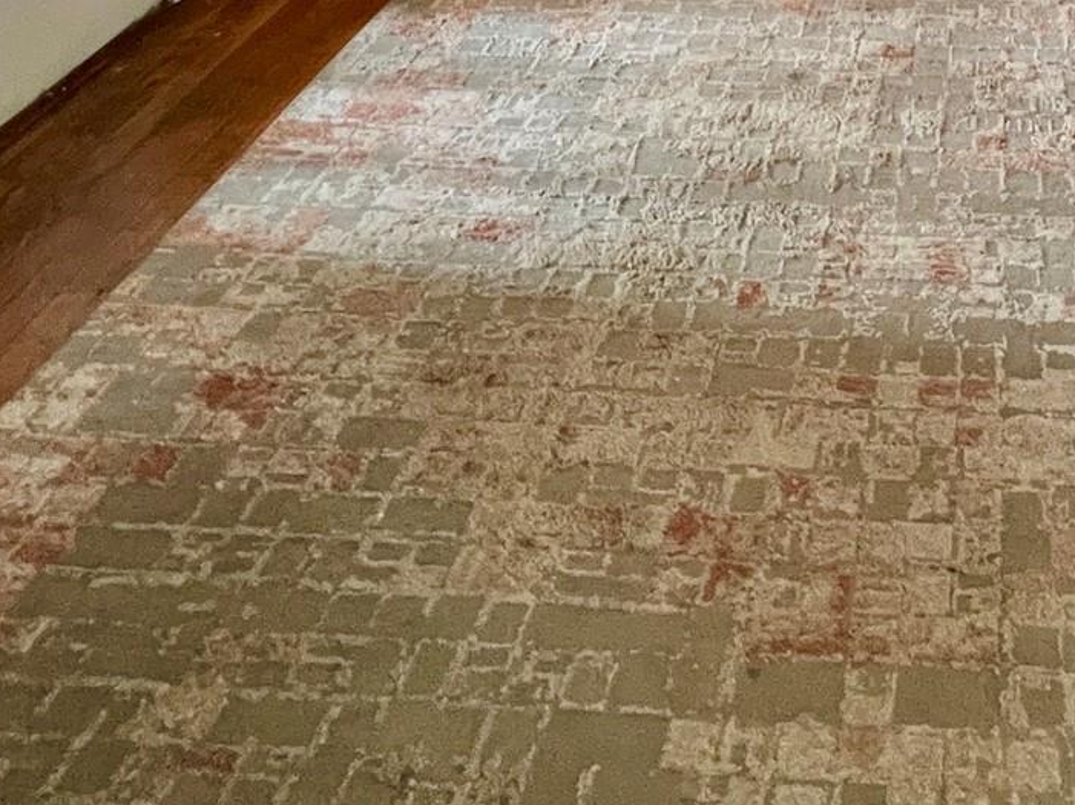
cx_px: 966
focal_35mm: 38
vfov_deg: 28.0
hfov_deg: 44.6
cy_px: -343
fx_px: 1179
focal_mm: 1.57
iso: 400
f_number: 1.8
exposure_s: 1/60
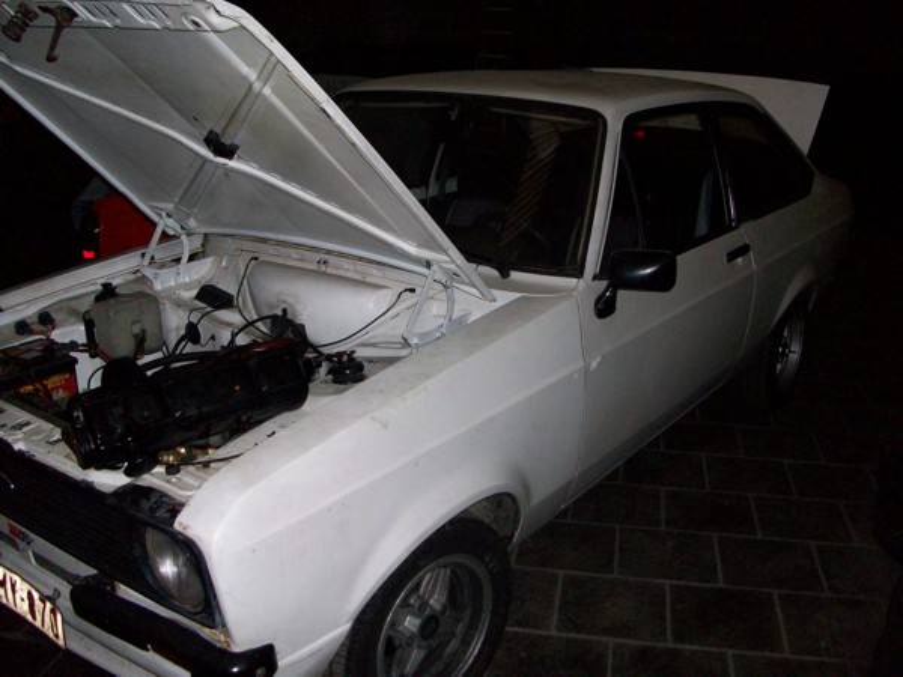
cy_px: 338
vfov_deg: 41.8
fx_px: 887
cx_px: 452
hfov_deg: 54.0
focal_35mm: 34
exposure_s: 1/60
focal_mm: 5.7
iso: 160
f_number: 2.8
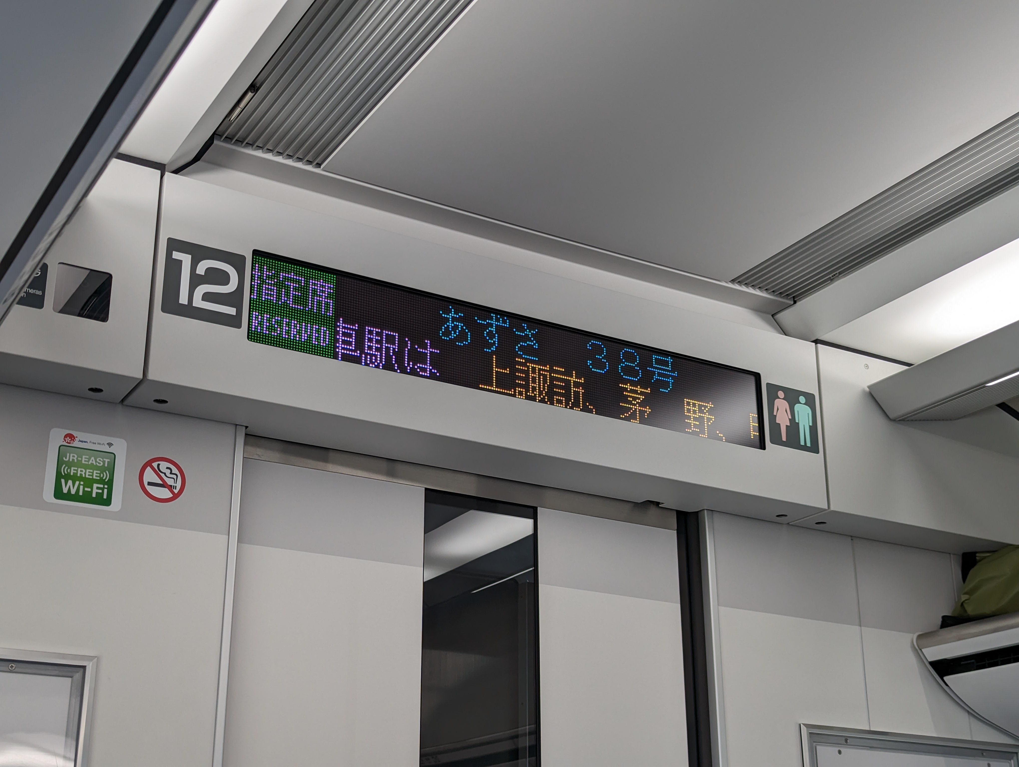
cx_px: 510
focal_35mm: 48
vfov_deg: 30.3
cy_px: 384
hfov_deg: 39.6
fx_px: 1415
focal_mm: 6.81
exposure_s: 1/164
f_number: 1.85
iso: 50
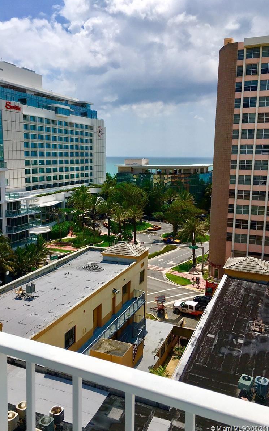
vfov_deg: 61.2
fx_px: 364
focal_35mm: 31
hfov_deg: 40.5
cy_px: 216
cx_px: 113
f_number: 2.2
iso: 25
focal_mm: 4.15
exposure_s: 1/3344
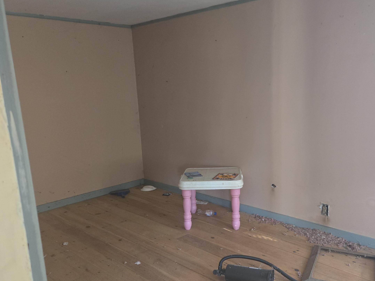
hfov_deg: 56.6
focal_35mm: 32
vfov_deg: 44.1
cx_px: 217
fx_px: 347
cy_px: 156
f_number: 1.8
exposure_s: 1/60
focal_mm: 5.4
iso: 800
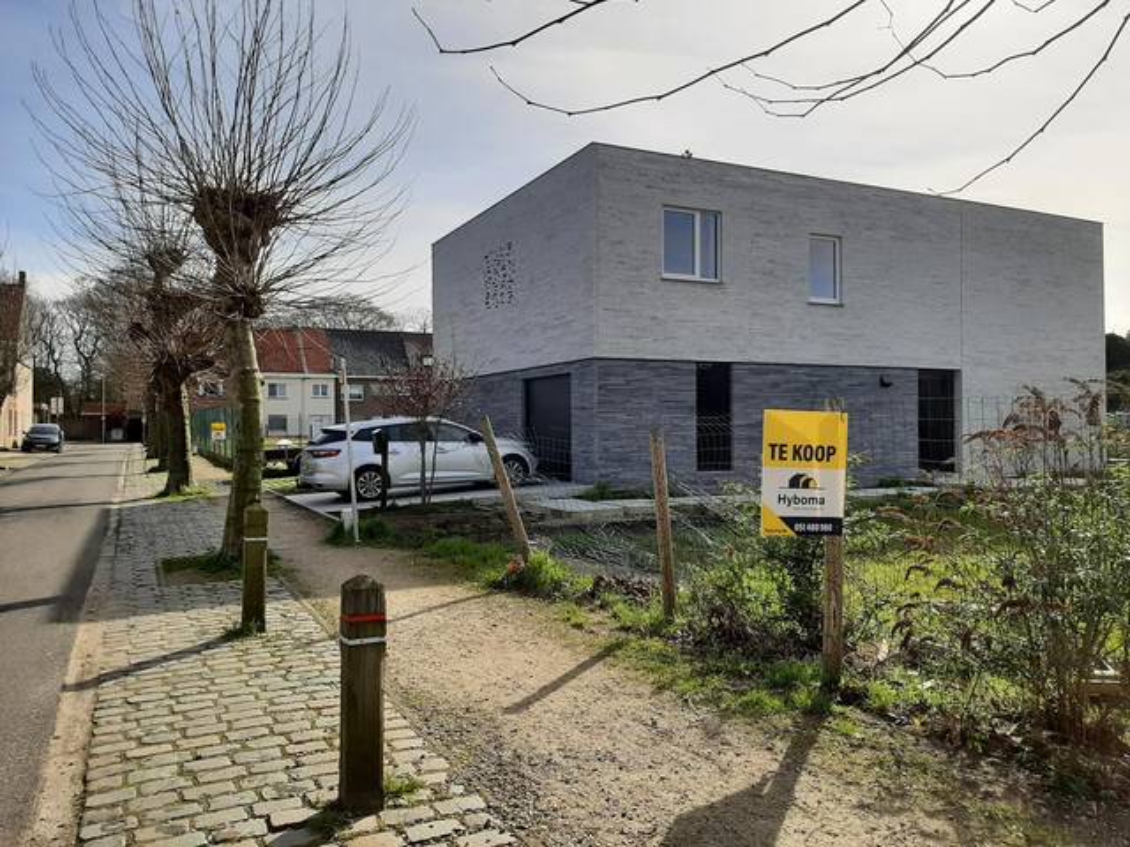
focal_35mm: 26
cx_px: 565
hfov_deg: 67.3
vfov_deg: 53.1
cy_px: 424
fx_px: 849
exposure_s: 1/2933
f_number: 1.7
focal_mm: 3.93
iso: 40
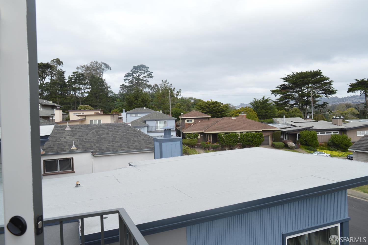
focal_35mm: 27
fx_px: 276
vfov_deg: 47.8
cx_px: 184
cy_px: 122
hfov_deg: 67.4
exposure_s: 1/200
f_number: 8
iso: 100
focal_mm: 18
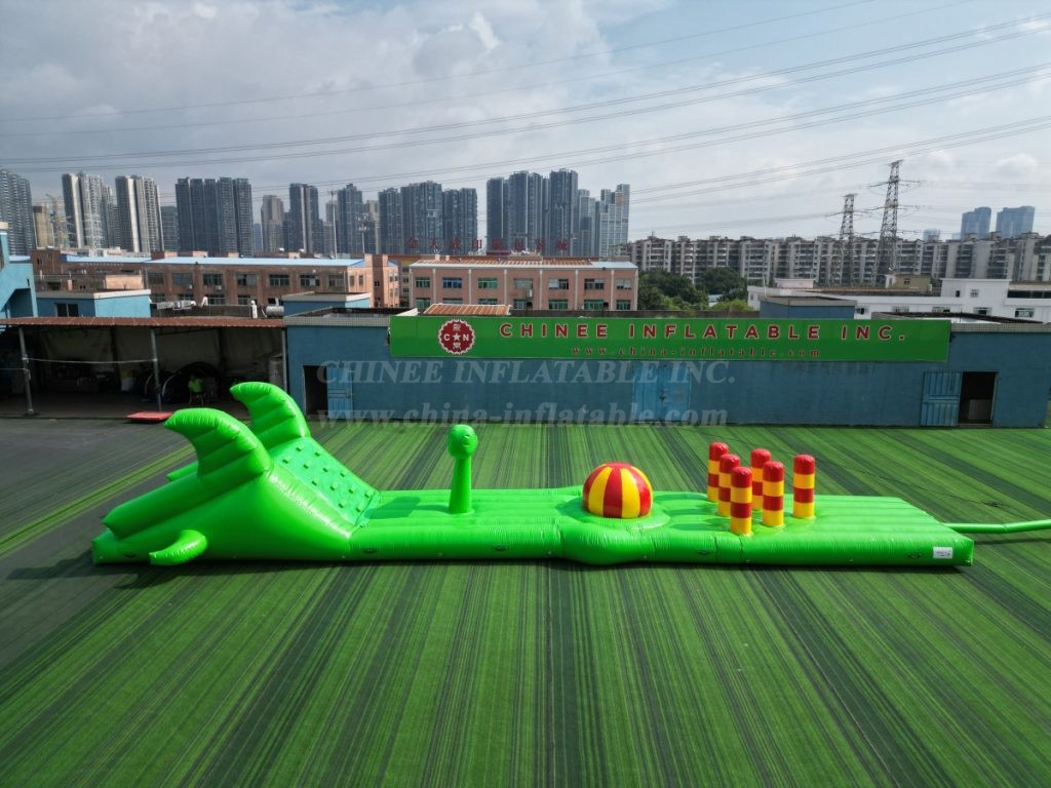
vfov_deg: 56.8
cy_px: 394
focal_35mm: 24
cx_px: 526
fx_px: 729
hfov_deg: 71.6
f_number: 1.7
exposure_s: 1/4000
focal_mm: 6.72
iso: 120
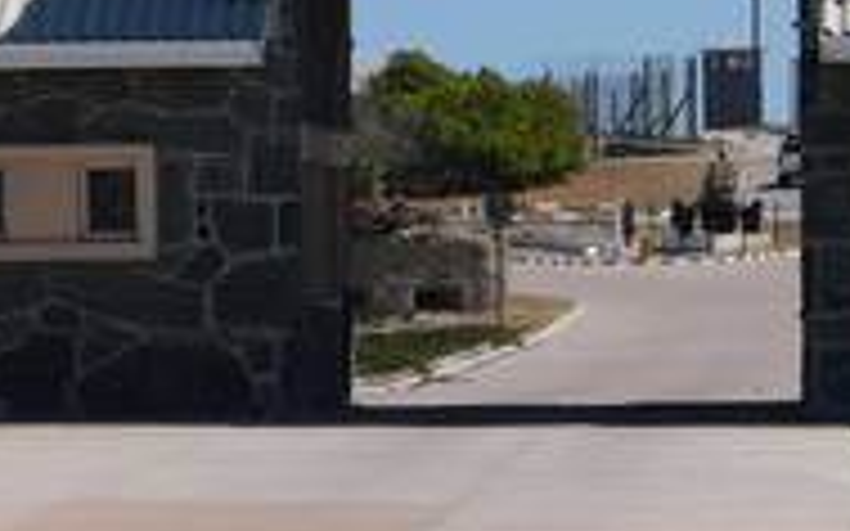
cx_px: 445
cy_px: 63
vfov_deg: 4.6
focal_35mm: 283
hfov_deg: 7.4
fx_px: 6554
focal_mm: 48.4
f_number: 8
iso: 160
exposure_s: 1/550
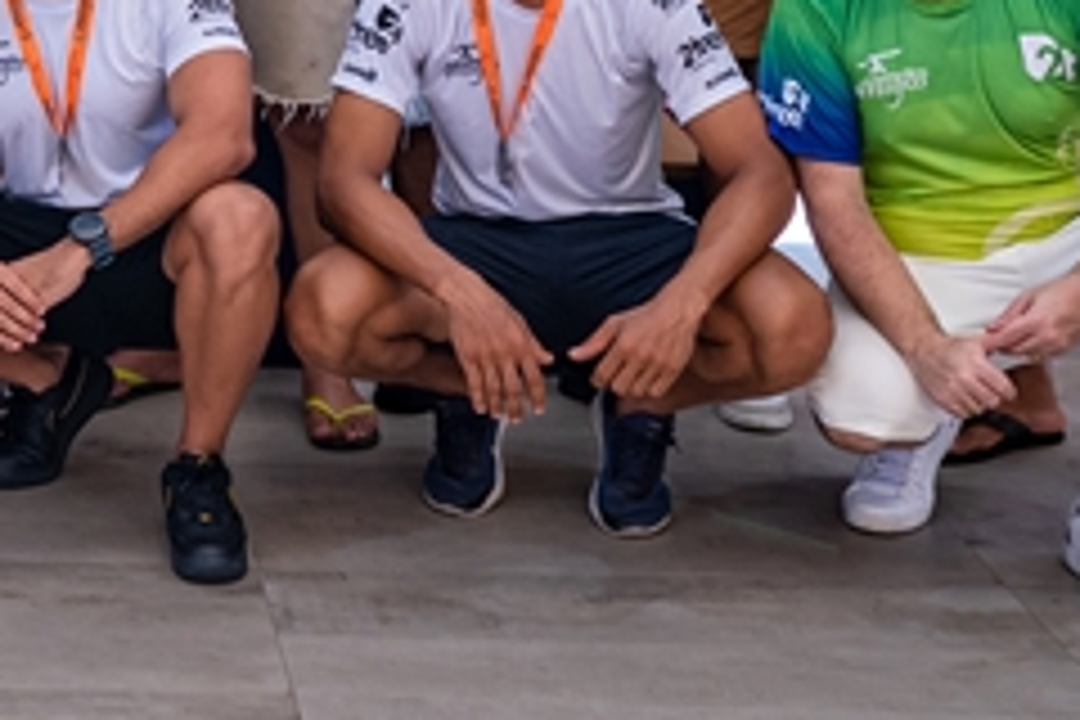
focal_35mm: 111
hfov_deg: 17.5
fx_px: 3330
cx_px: -236
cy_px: -202
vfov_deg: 12.0
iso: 640
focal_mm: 24
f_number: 3.5
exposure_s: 1/800
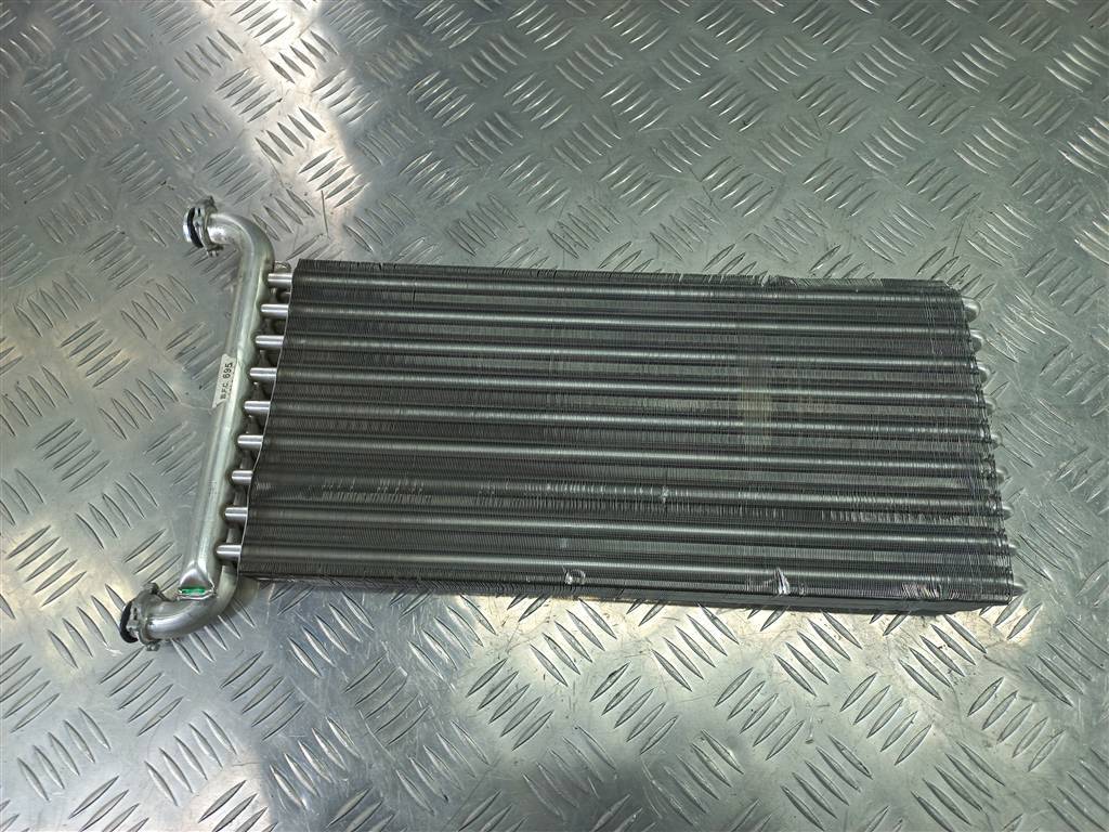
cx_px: 554
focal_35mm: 25
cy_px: 416
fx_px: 801
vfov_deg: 54.9
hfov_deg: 69.4
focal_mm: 4.6
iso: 40
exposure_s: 1/50
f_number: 1.8
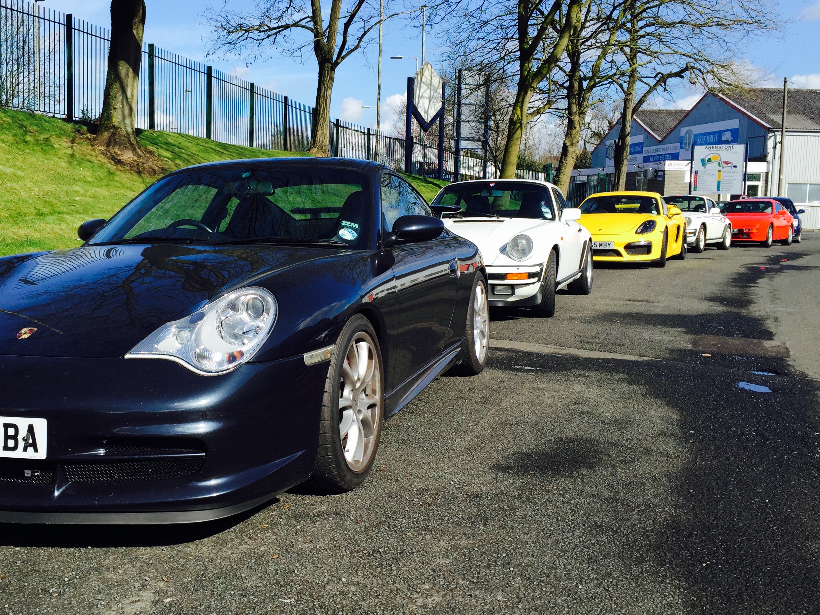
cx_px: 299
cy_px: 289
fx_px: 877
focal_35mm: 37
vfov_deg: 38.7
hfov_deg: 49.6
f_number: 2.2
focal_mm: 4.15
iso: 32
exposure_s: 1/1647
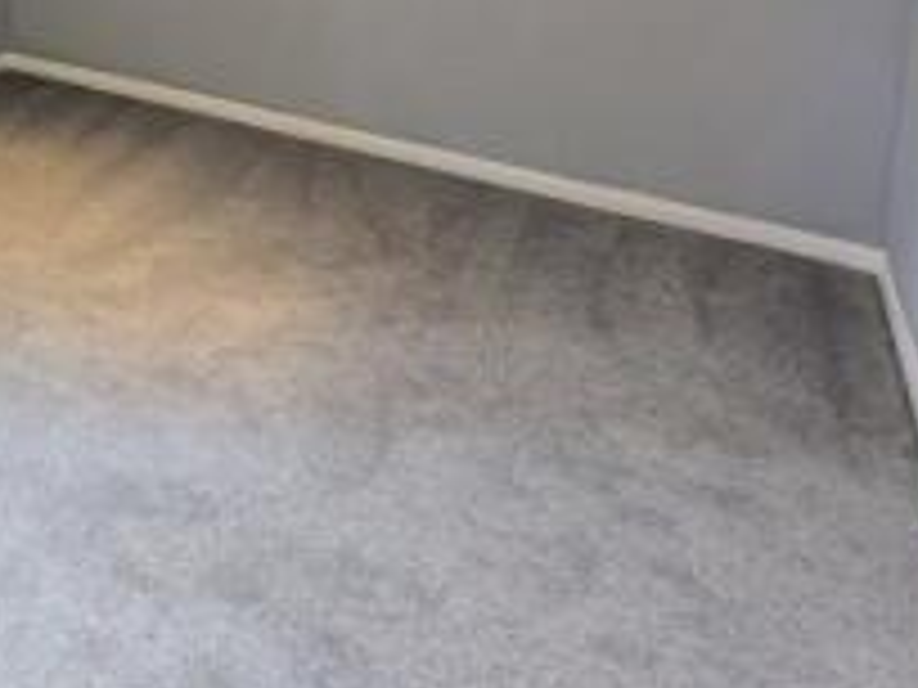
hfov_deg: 36.9
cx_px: -158
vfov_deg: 30.4
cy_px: -146
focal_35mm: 40
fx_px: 1061
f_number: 2.2
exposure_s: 1/25
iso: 82
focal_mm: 1.83
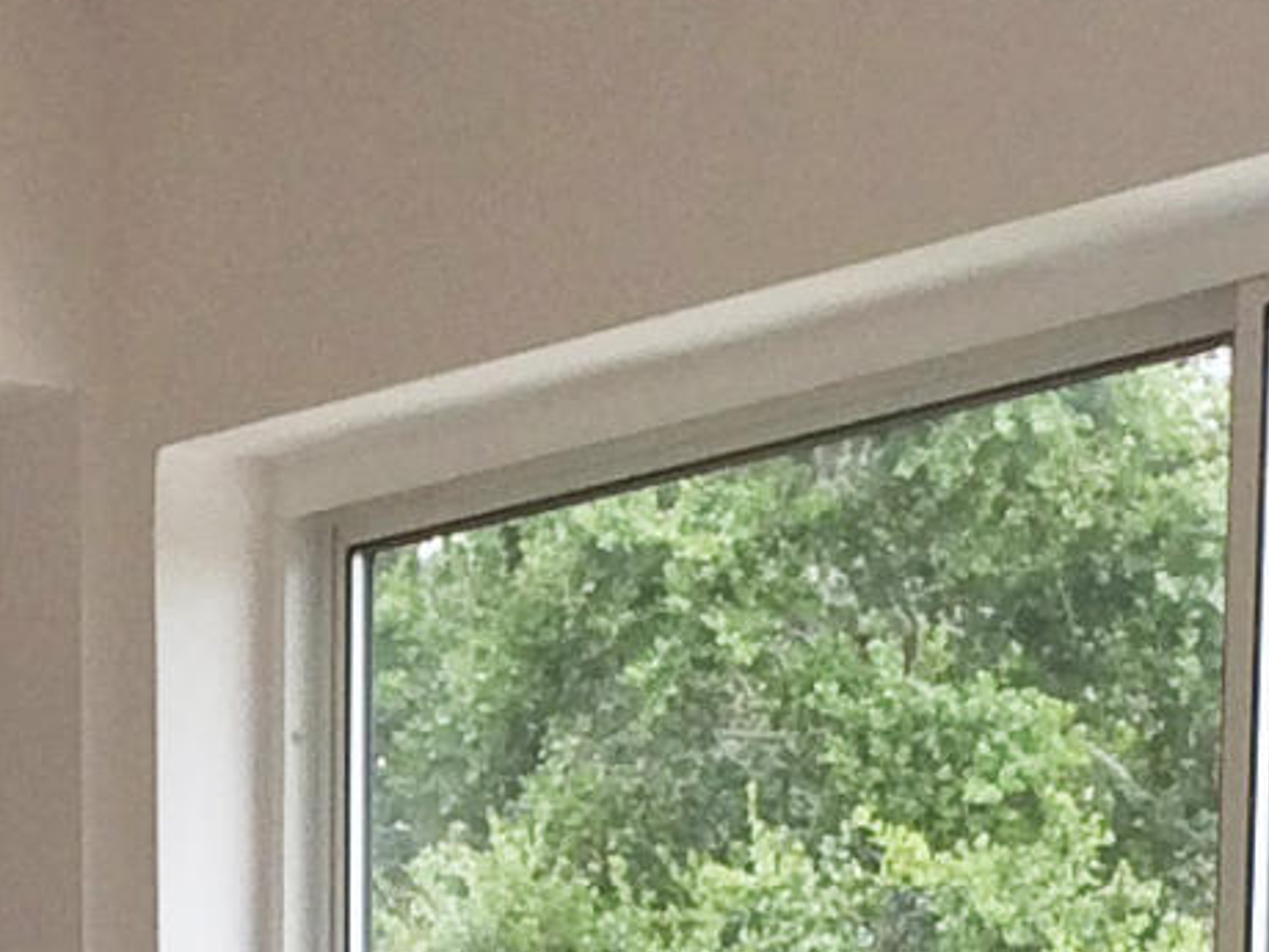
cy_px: 2864
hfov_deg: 10.5
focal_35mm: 189
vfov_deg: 7.0
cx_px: 406
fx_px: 6929
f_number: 2.2
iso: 40
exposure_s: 1/120
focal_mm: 4.15
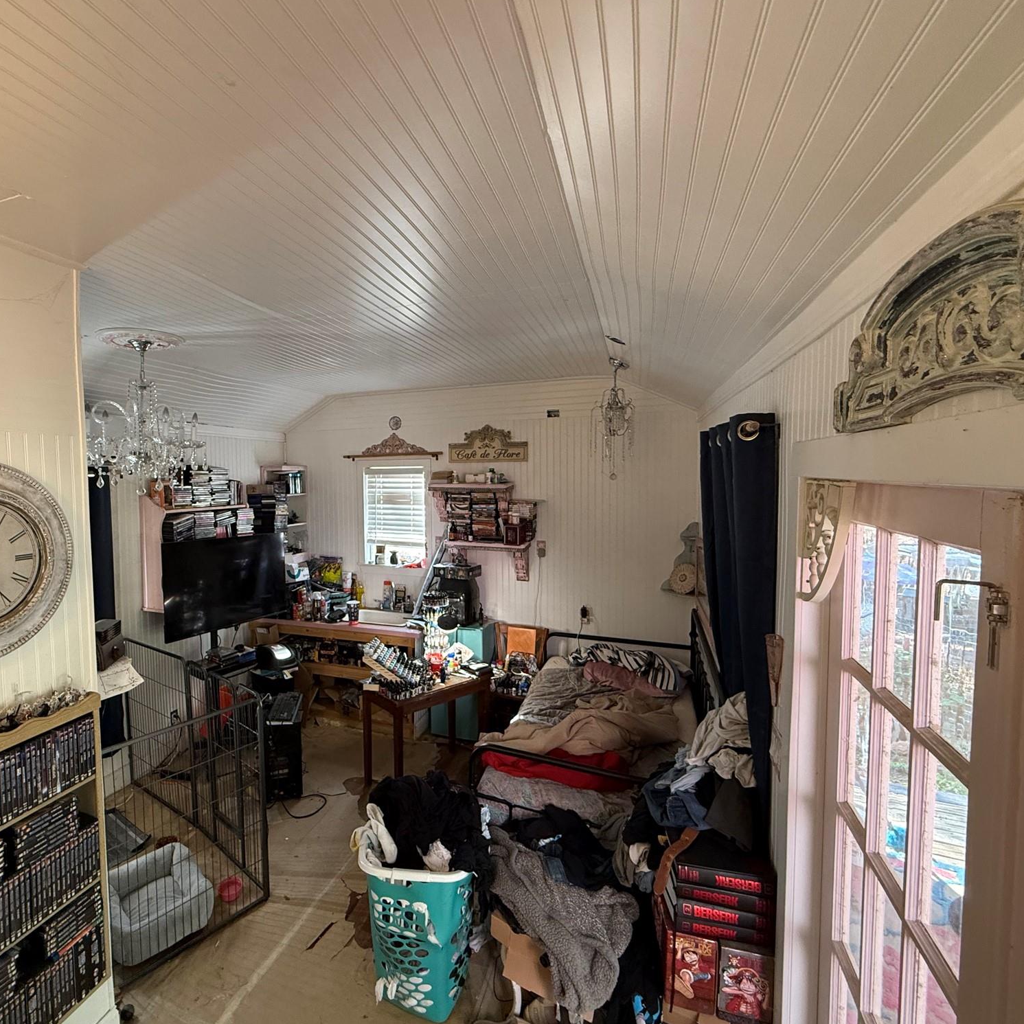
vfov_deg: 84.0
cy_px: 509
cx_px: 400
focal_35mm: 17
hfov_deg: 82.7
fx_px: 569
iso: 320
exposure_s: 1/60
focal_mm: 2.22
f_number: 2.2
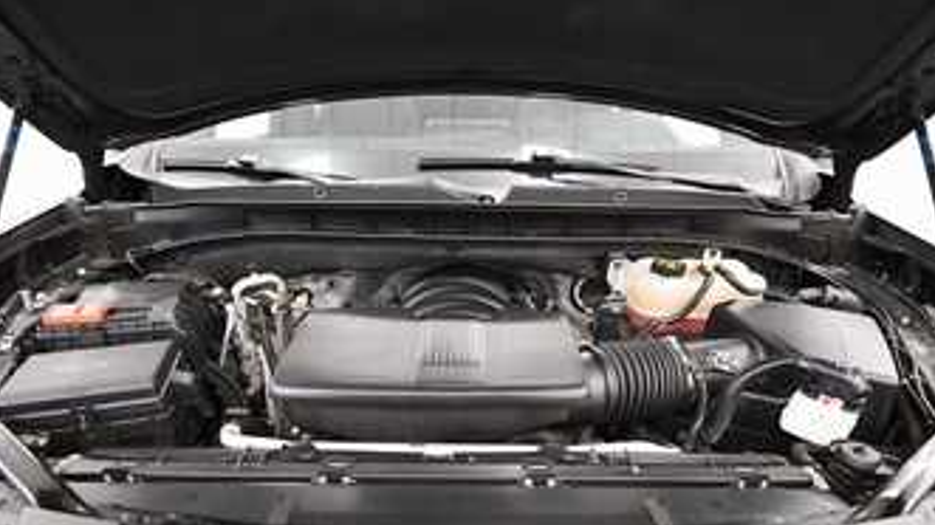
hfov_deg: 89.6
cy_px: 368
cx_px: 469
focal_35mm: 19
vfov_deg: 56.5
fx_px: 471
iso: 3200
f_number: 4.5
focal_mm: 10
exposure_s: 1/100
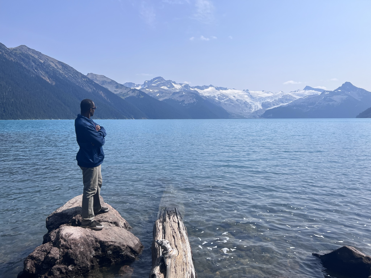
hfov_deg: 67.3
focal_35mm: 26
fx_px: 279
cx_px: 186
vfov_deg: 53.1
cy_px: 139
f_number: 1.5
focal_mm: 5.7
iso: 50
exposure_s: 1/6993
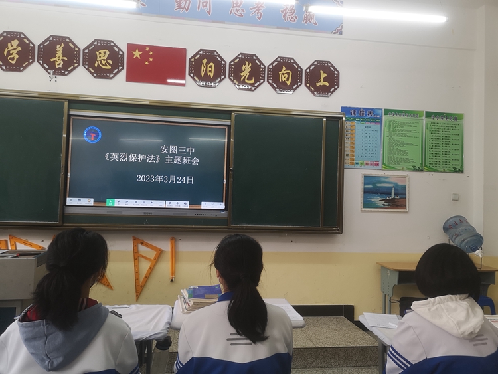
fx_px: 389
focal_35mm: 27
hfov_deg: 65.3
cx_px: 249
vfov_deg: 51.4
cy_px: 187
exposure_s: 1/50
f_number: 1.8
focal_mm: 5.58
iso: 64
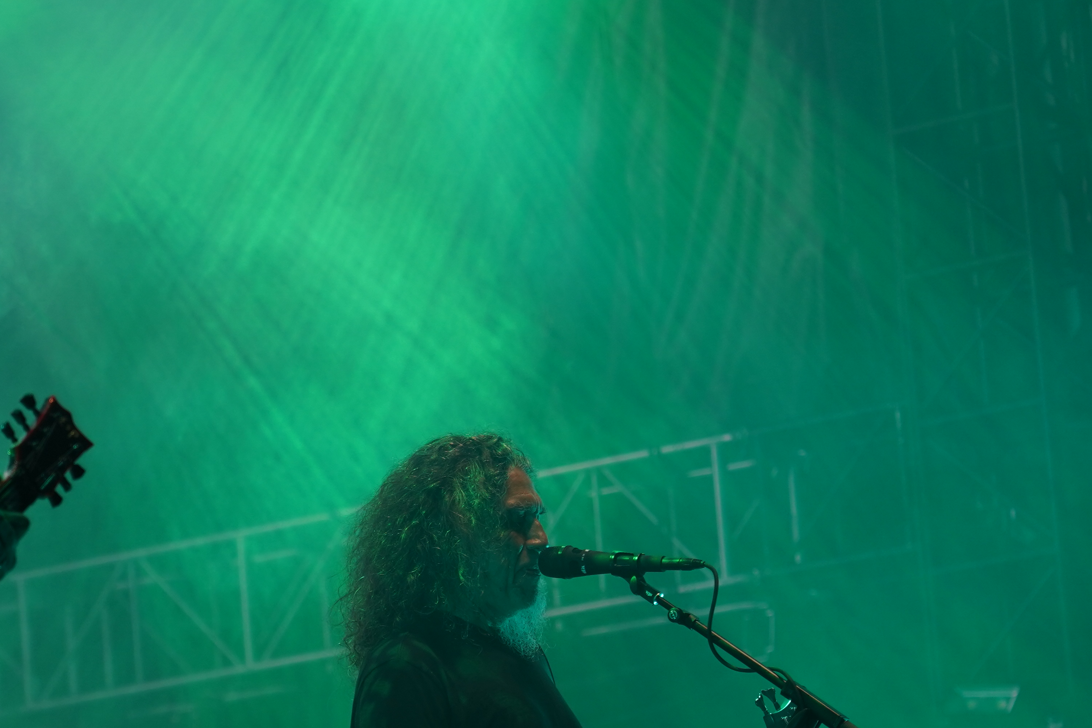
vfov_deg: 6.6
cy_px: 674
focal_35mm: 209
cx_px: 147
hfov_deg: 9.8
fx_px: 6340
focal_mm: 105
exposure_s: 1/125
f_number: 4
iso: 400
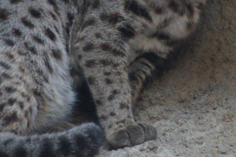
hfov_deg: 2.3
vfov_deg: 1.6
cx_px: 95
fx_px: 5790
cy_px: 11
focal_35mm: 884
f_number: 5.6
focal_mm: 200
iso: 1600
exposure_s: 1/20
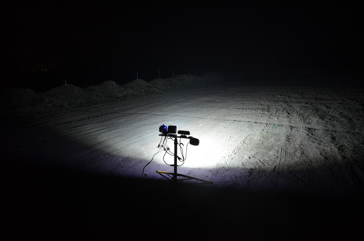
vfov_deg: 47.7
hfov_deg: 67.5
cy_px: 120
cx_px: 182
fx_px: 272
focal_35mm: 27
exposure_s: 1/5
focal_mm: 18
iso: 800
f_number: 5
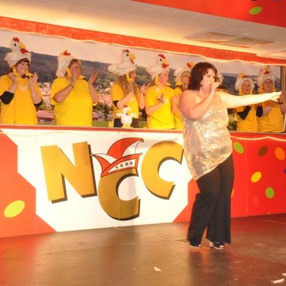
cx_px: 176
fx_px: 580
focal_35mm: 62
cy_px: 144
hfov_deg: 27.6
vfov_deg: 27.7
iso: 1600
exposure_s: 1/60
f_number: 7.1
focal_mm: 32
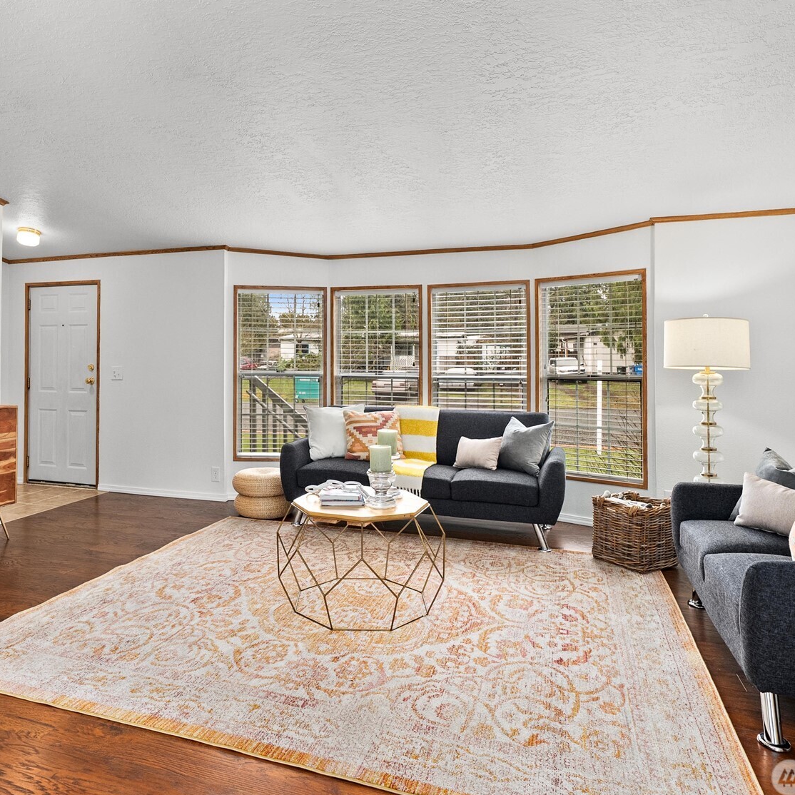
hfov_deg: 69.3
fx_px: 572
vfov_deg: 69.6
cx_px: 341
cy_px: 401
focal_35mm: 22
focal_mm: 17
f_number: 7.1
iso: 1000
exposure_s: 1/8
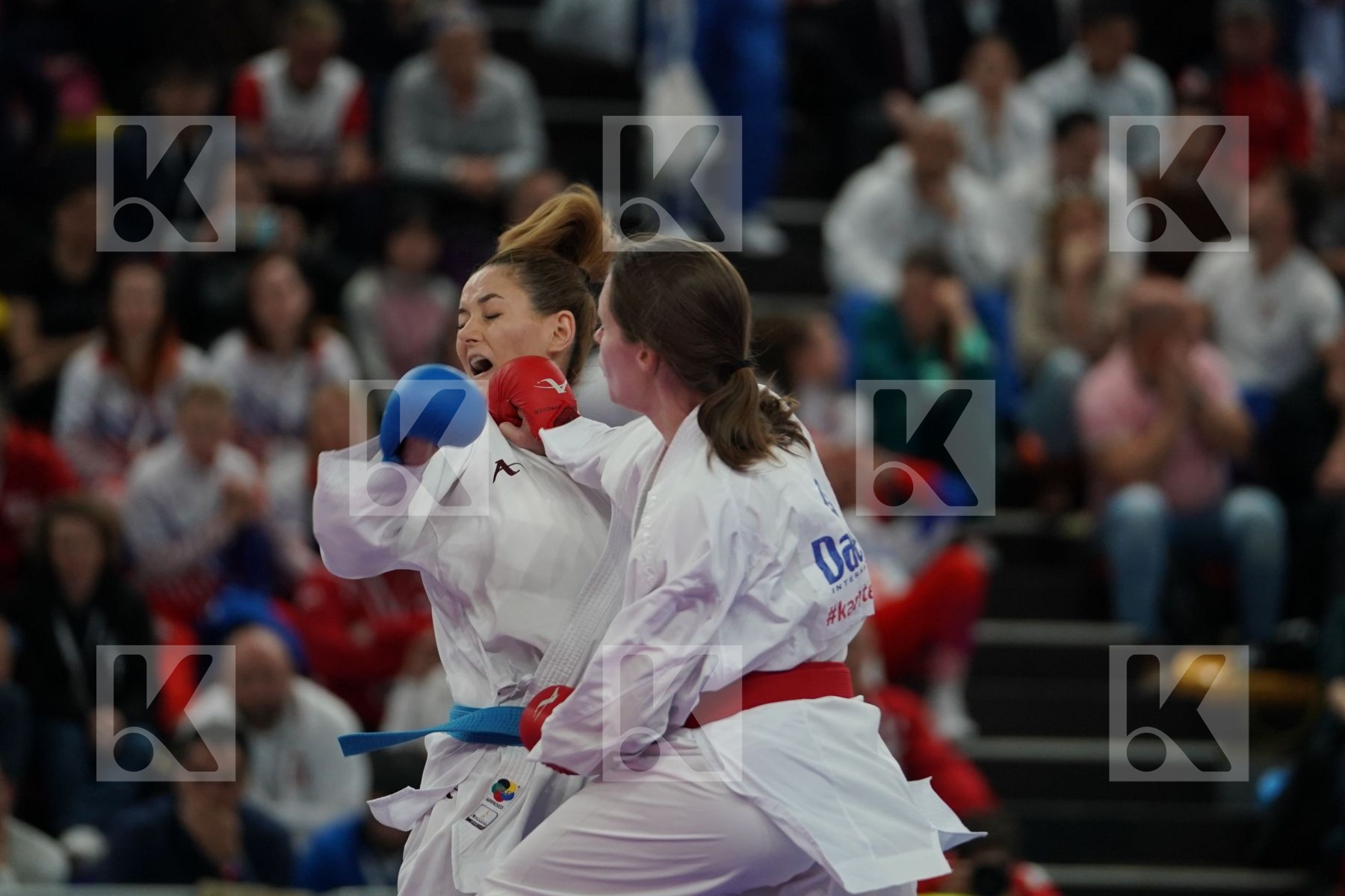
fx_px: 10684
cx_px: 672
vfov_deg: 4.8
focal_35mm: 286
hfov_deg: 7.2
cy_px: 448
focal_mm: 191
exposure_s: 1/1000
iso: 1250
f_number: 2.8
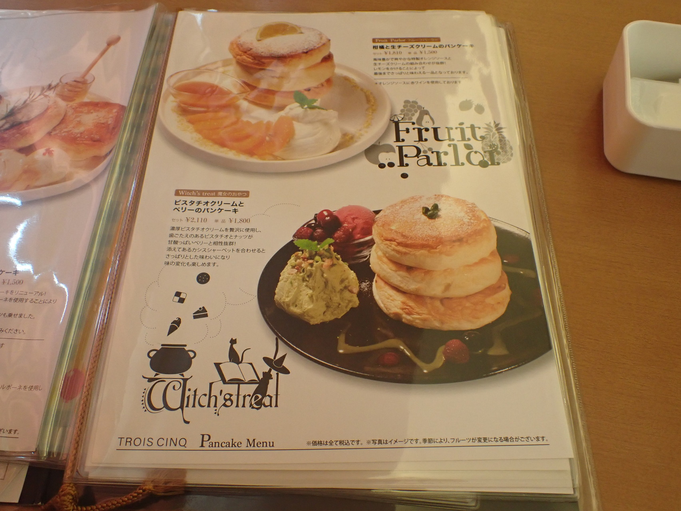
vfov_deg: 46.8
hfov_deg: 60.0
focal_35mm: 30
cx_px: 340
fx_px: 590
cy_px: 256
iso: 400
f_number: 2.3
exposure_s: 1/125
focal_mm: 5.4
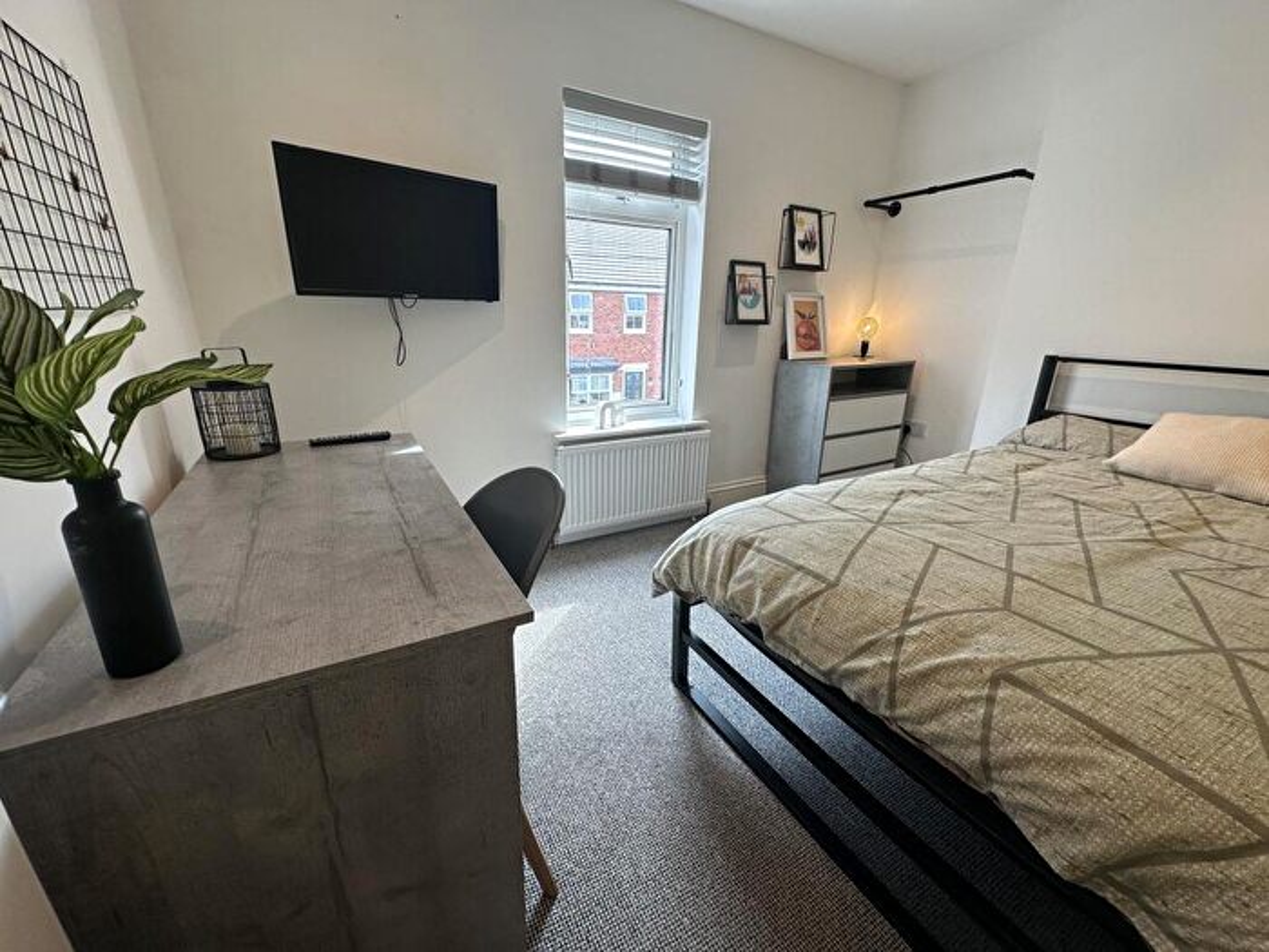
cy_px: 476
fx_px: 513
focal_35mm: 14
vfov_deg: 85.7
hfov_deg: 102.1
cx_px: 634
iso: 64
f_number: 2.2
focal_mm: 2.22
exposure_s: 1/100
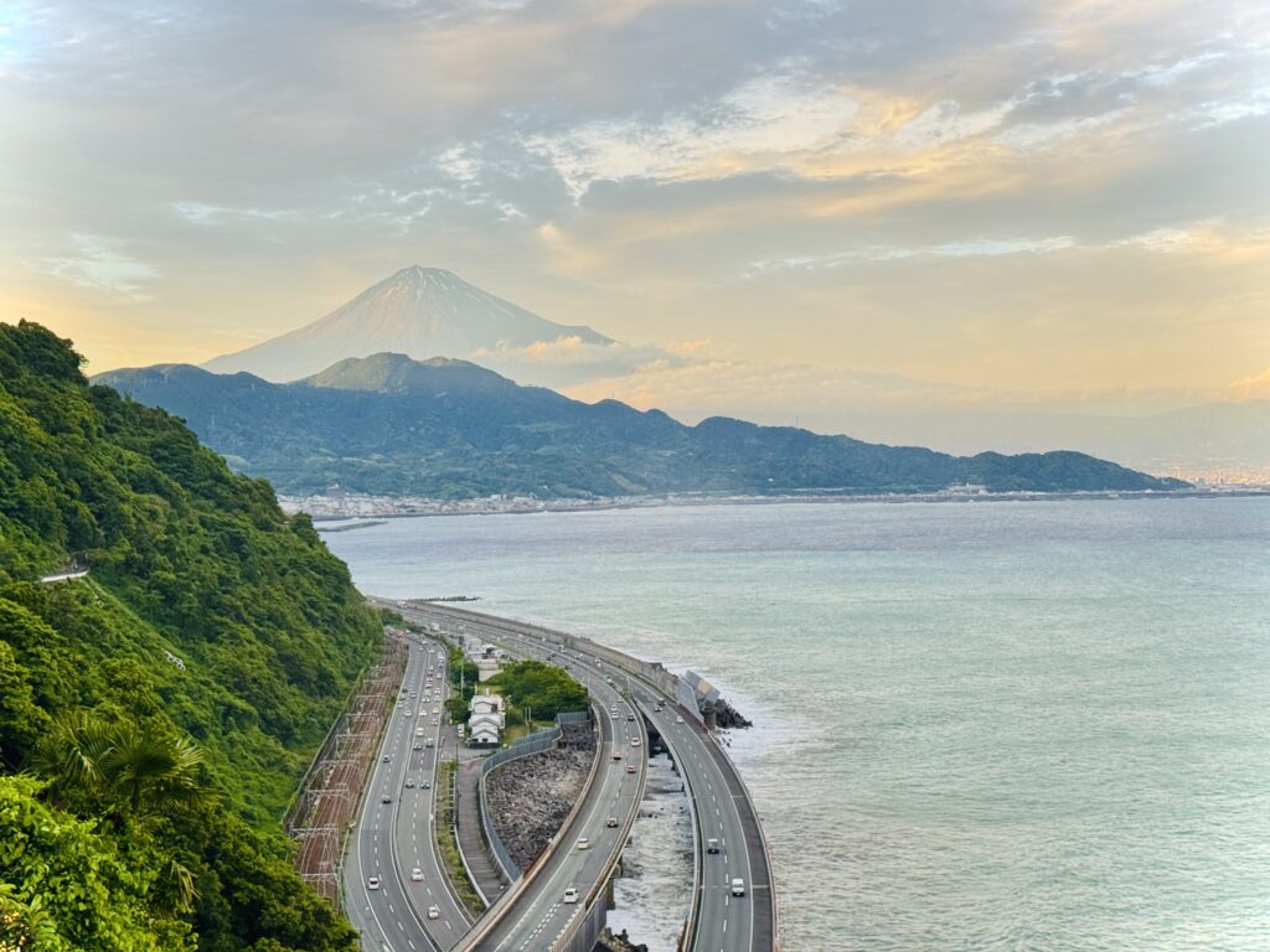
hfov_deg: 39.7
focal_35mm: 48
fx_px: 1761
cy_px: 476
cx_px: 635
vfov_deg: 30.3
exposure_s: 1/445
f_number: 1.78
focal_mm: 6.76
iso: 64
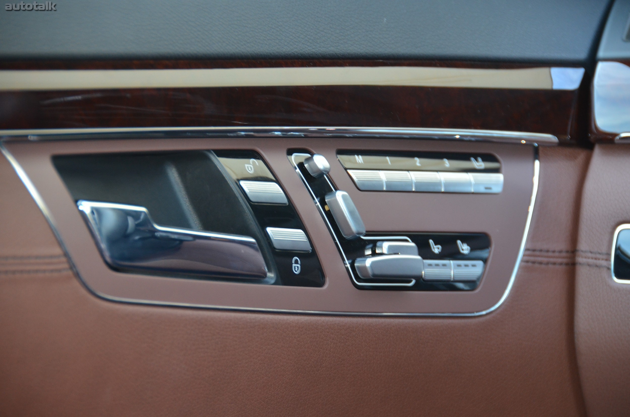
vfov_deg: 6.1
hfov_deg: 9.2
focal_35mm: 225
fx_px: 3929
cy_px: 208
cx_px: 315
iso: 800
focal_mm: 150
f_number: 5.6
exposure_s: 1/60
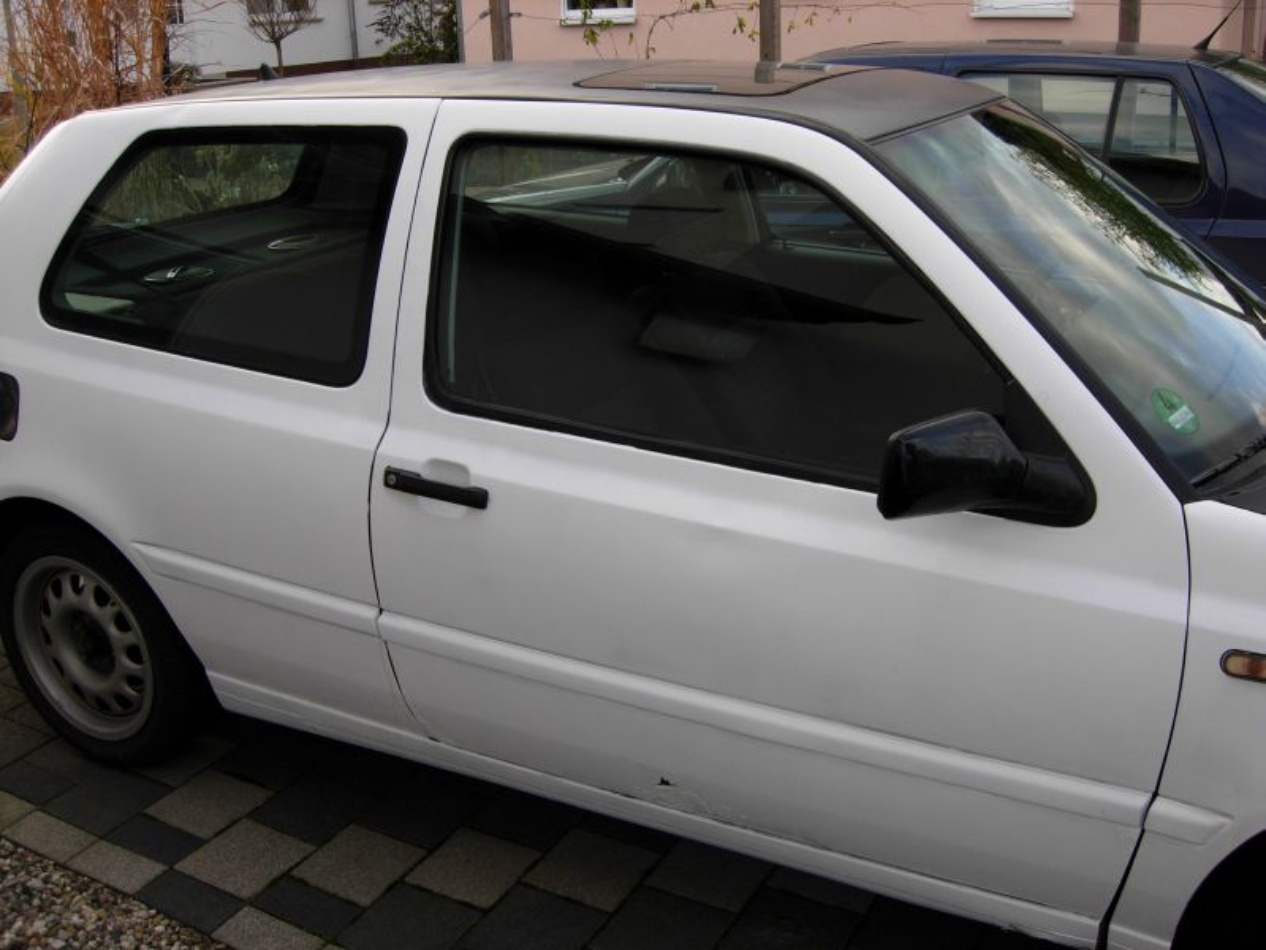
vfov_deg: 39.7
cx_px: 633
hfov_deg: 51.4
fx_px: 1317
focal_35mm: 36
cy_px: 475
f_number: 3.8
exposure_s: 1/117
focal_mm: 7.5
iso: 50
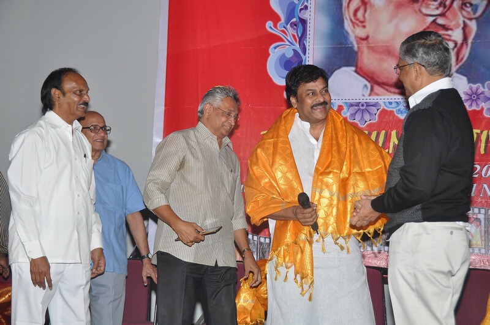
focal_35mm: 75
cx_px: 245
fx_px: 1019
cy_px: 162
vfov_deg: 18.1
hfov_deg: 27.0
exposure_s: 1/125
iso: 250
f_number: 4.8
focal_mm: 50
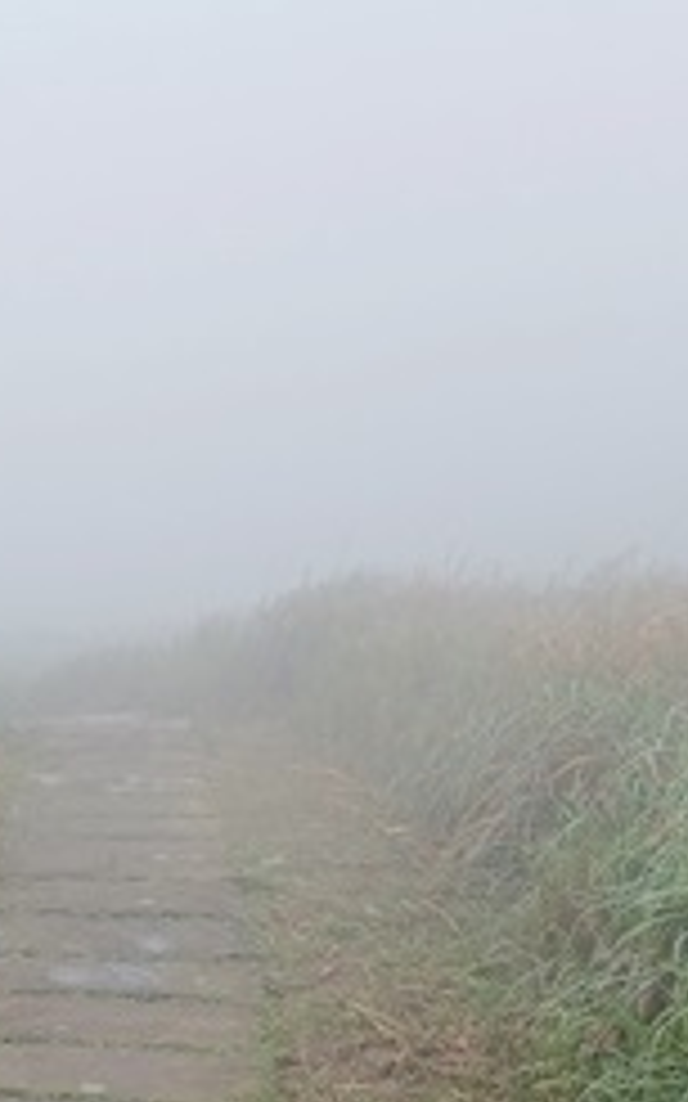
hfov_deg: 19.2
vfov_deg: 30.7
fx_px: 1951
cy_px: 895
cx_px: -63
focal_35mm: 65
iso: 64
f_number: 1.8
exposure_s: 1/119
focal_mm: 4.6
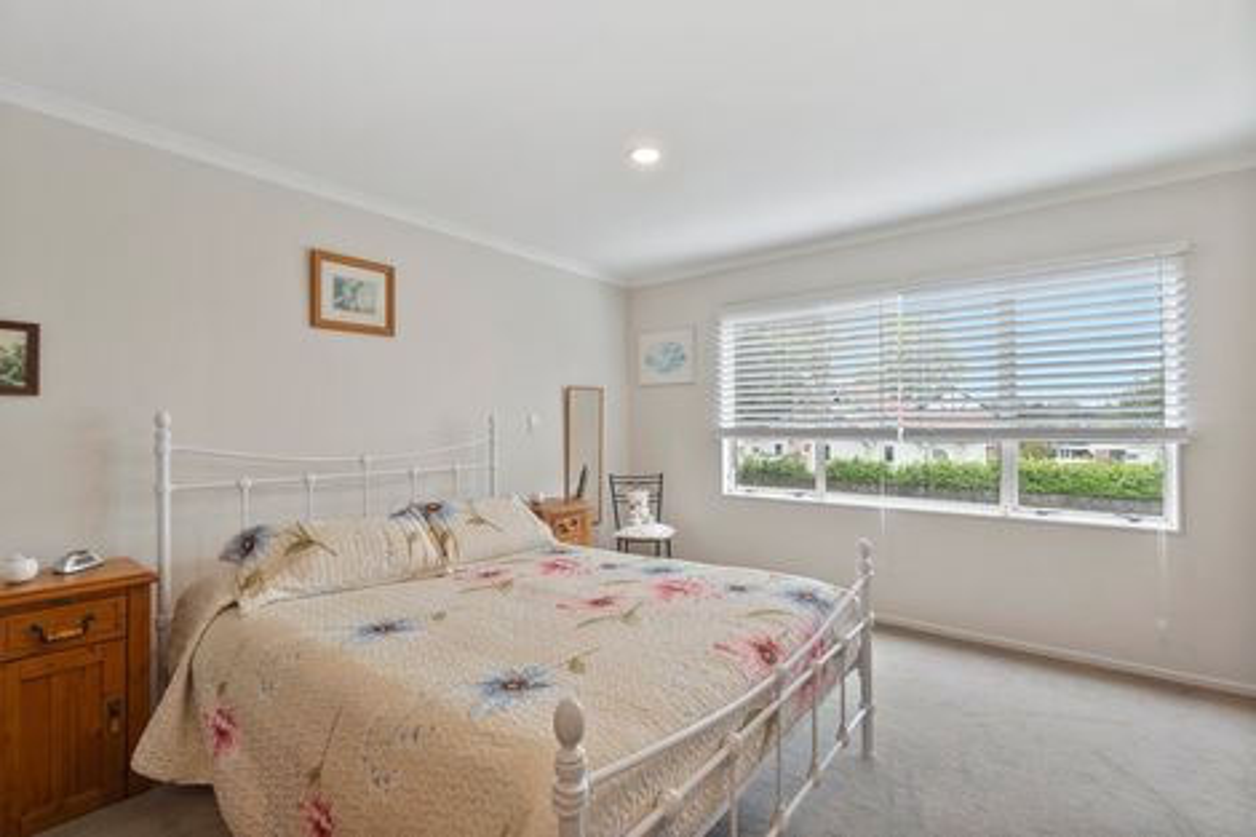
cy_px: 418
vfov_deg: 77.3
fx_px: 523
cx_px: 628
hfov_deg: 100.4
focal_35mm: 15
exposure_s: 1/25
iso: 800
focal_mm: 10
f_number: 6.3
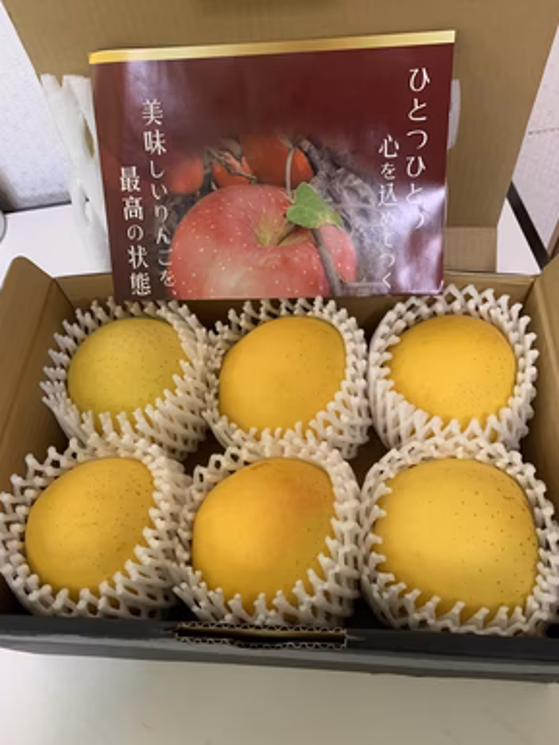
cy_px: 366
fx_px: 581
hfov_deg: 51.4
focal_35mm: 27
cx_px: 277
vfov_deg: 65.3
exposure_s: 1/40
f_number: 1.8
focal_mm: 4.25
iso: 400
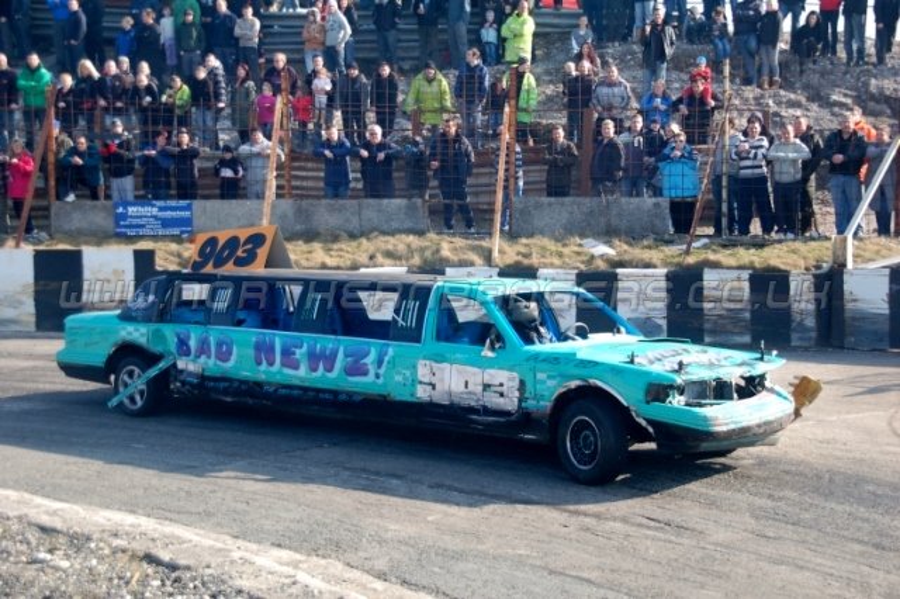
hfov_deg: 29.3
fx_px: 1724
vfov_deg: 19.7
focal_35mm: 69
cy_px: 300
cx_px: 450
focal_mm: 46
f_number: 5
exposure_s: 1/640
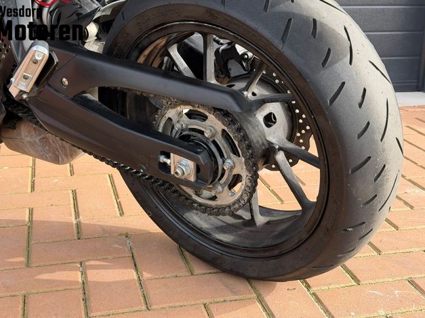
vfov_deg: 29.7
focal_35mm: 49
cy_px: 158
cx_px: 213
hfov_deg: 38.9
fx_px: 601
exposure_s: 1/928
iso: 100
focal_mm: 6.76
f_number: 1.78
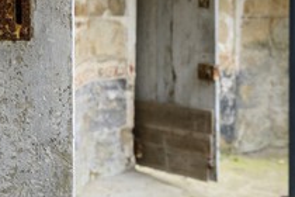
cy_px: 13
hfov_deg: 26.3
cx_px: 70
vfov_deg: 17.6
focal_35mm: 76
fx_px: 623
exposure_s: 1/100
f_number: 7.1
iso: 800
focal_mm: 38
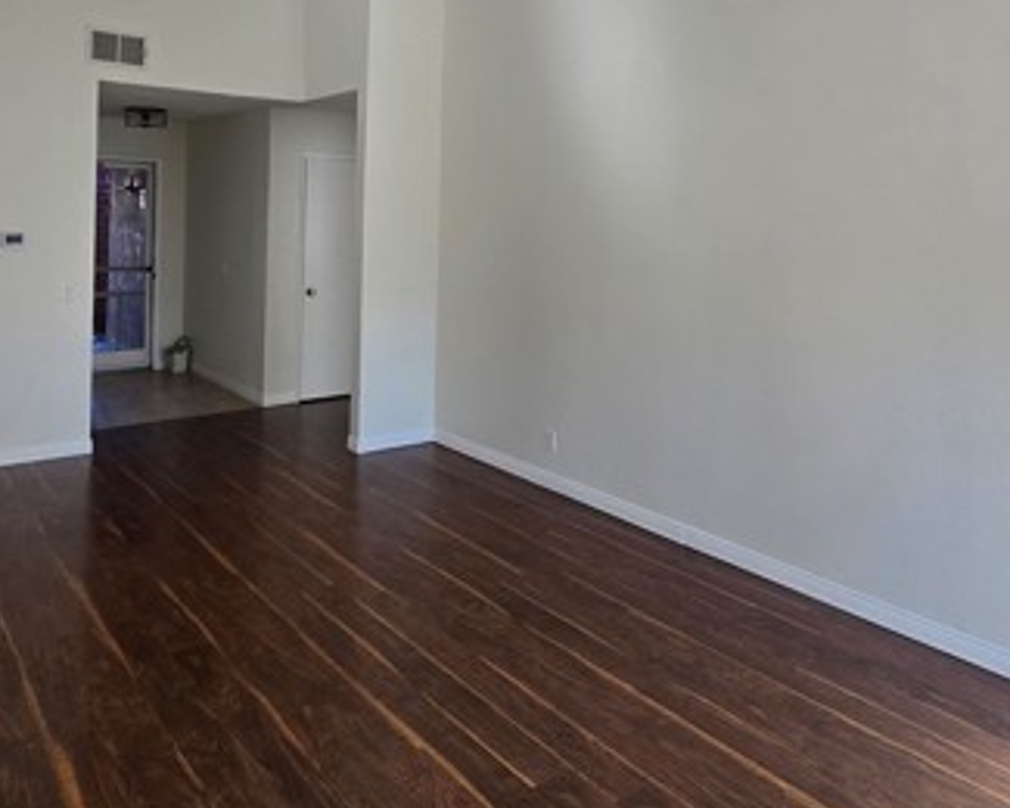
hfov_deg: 67.3
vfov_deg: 54.9
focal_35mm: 25
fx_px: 747
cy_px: 233
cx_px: 395
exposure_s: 1/120
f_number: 2.2
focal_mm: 2.2
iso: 64
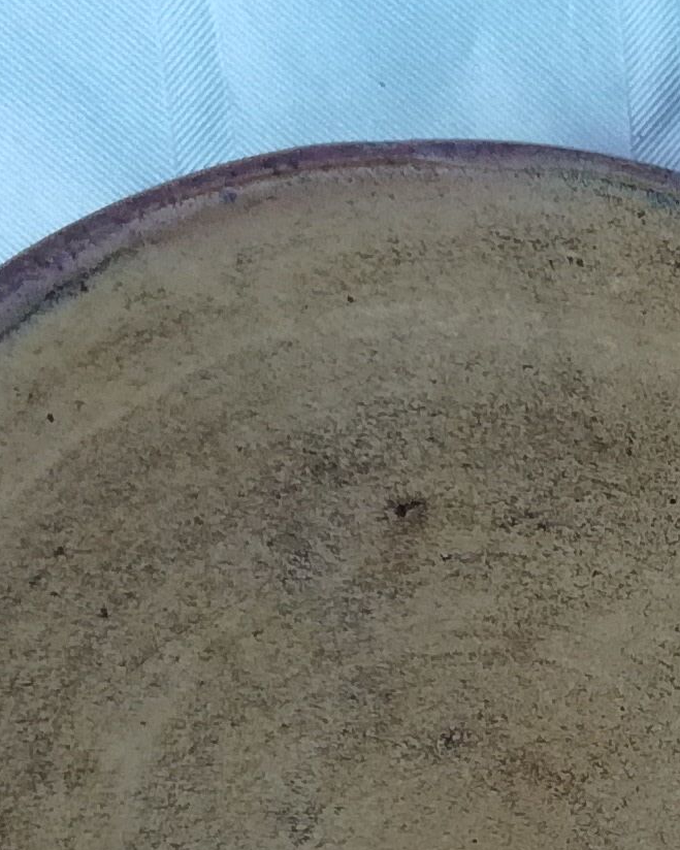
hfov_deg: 10.6
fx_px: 3346
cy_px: 640
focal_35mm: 133
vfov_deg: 14.4
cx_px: 1350
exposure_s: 1/217
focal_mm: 3.79
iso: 50
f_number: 2
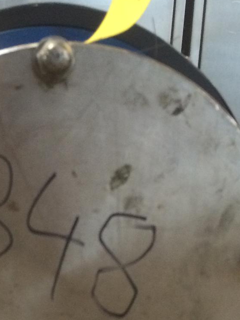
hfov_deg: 18.9
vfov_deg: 24.9
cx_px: 4
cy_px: 290
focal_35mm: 76
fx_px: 703
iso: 250
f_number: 2.2
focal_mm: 4.15
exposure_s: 1/17
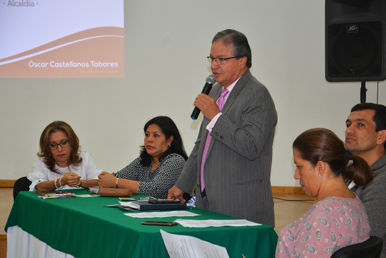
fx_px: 1127
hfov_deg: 19.4
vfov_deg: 13.1
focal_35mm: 105
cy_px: 129
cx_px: 193
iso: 800
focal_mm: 70
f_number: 5.3
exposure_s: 1/60
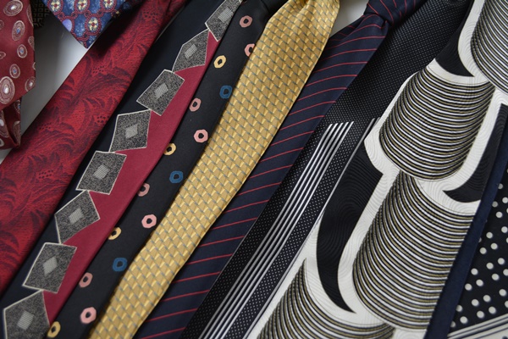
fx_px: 550
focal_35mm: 39
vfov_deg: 34.2
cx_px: 254
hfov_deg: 49.6
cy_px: 170
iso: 400
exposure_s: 1/100
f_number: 5
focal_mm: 26
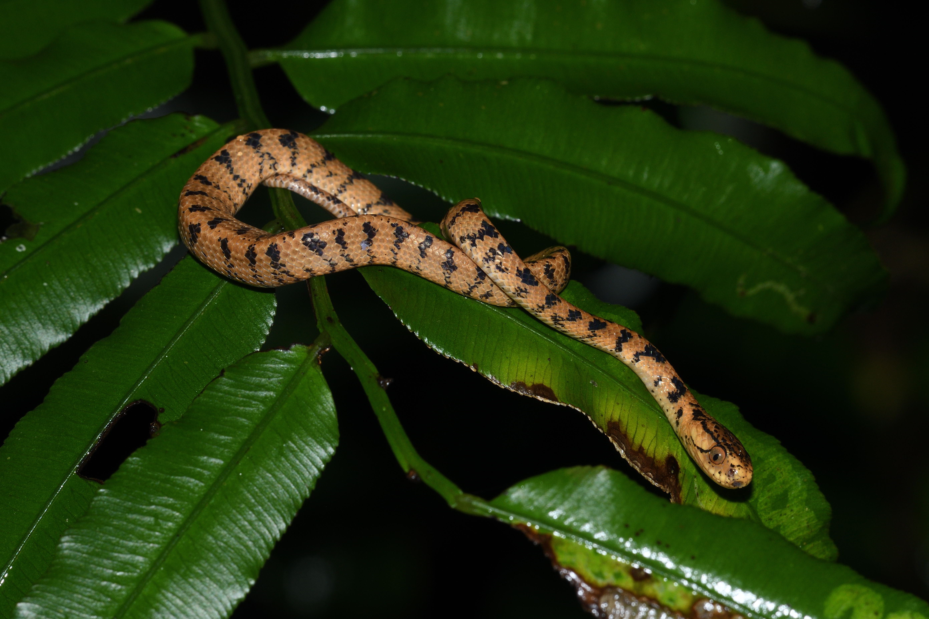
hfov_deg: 4.6
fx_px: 11612
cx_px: 464
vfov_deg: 3.1
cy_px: 310
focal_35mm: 450
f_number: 16
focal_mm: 300
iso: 400
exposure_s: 1/250
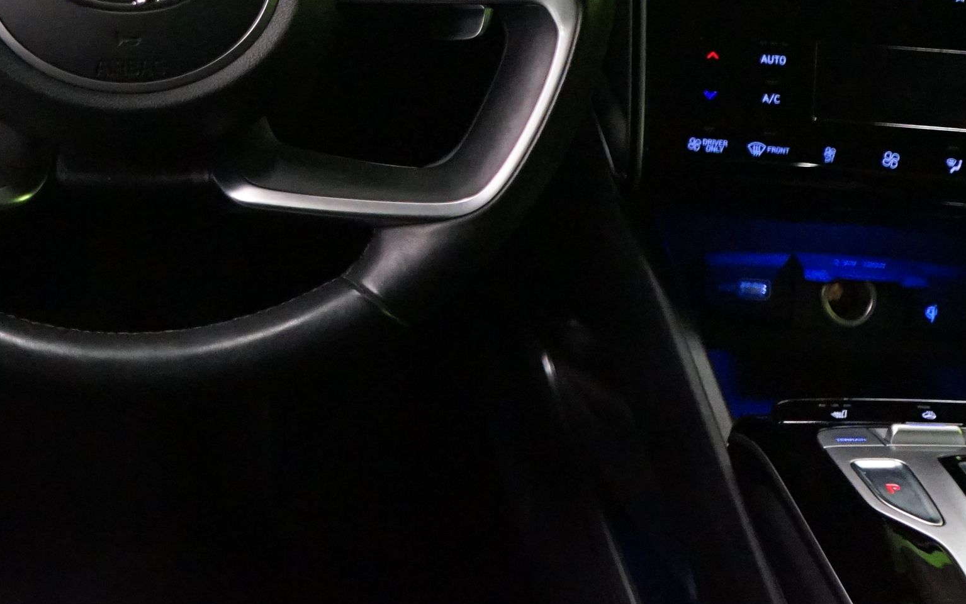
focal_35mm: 81
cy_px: -123
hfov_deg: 24.8
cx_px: 116
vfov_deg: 15.5
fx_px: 2133
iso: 6400
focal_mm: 31
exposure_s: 1/40
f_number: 4
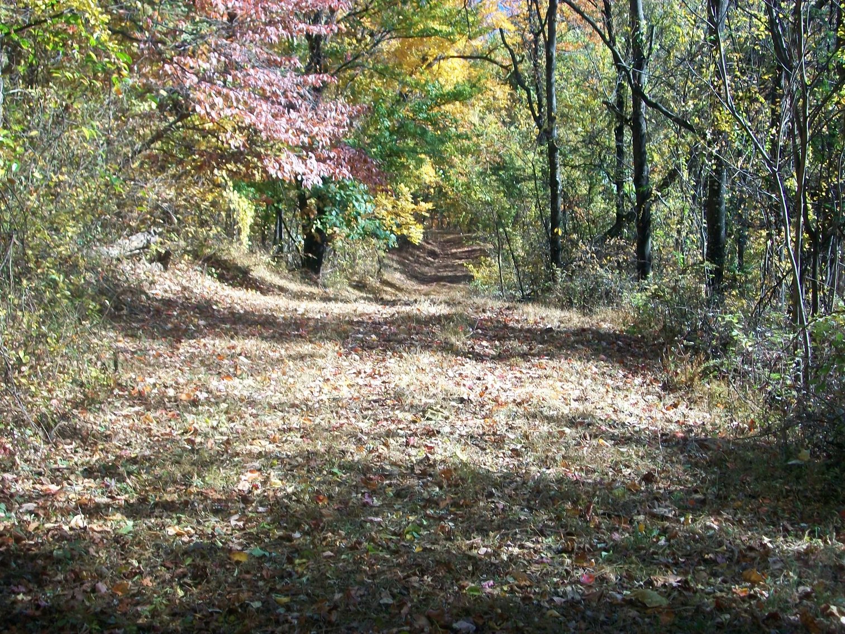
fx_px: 1294
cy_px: 317
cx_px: 422
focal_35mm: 53
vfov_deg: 27.5
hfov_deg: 36.2
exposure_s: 1/200
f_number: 3.6
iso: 80
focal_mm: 8.8
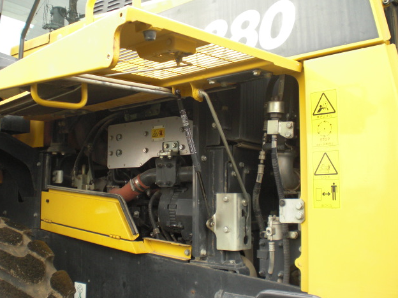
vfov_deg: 36.8
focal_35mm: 39
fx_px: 448
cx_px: 197
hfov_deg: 47.9
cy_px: 148
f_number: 3.1
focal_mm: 6.3
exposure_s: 1/125
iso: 200
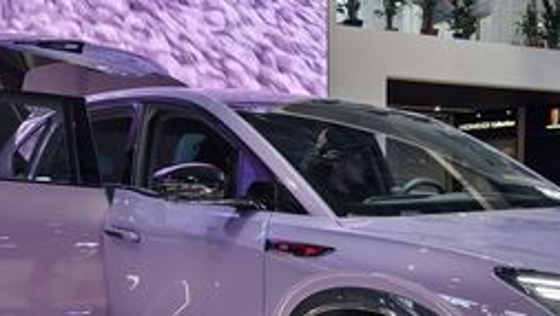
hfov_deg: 38.1
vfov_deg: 21.7
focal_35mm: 54
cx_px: 365
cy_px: 292
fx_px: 803
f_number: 1.75
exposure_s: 1/100
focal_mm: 8.67
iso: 50
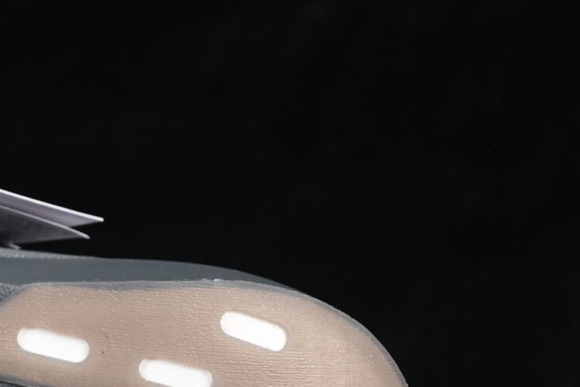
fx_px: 4092
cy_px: 288
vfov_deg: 5.4
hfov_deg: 8.0
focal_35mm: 254
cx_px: -274
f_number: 6.3
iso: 160
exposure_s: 1/60
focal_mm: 50
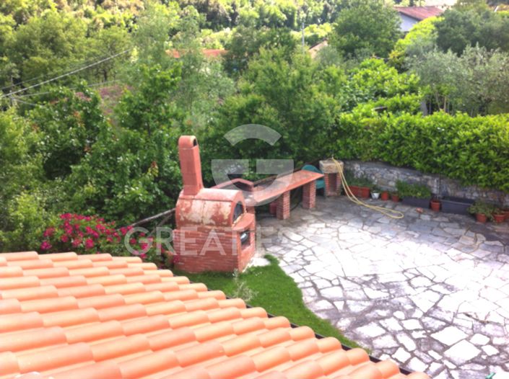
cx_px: 254
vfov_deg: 40.6
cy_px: 190
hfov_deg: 52.7
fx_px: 514
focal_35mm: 35
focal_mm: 3.85
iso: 80
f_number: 2.8
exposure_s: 1/299
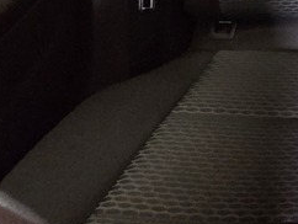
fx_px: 474
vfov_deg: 18.8
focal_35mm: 55
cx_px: 495
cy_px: -204
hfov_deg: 23.7
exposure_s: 1/50
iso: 800
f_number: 2.2
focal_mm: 2.2
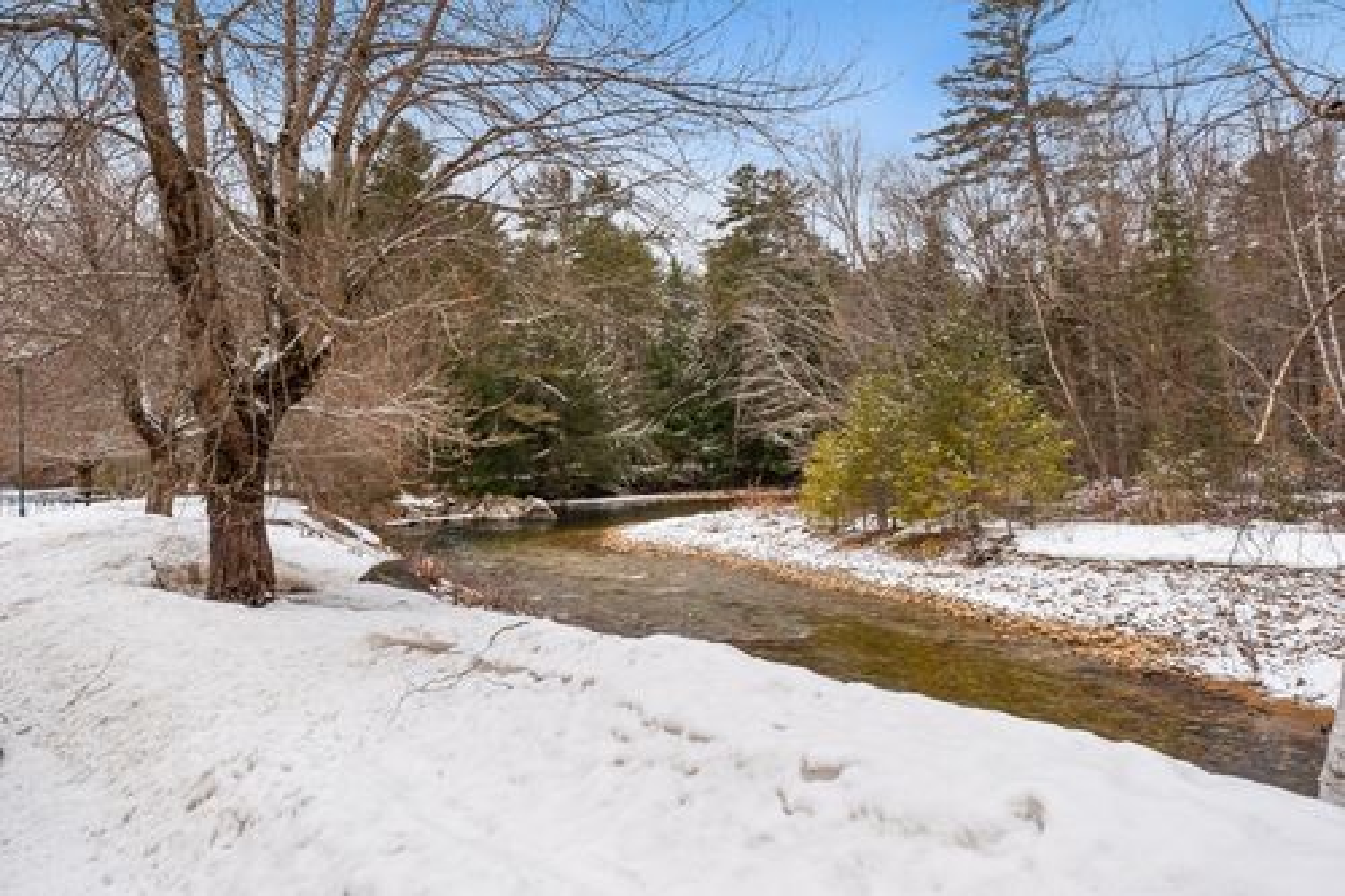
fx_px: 1120
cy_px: 448
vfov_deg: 43.6
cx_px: 672
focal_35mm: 30
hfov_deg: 61.9
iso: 160
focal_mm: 20
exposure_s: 1/100
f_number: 8
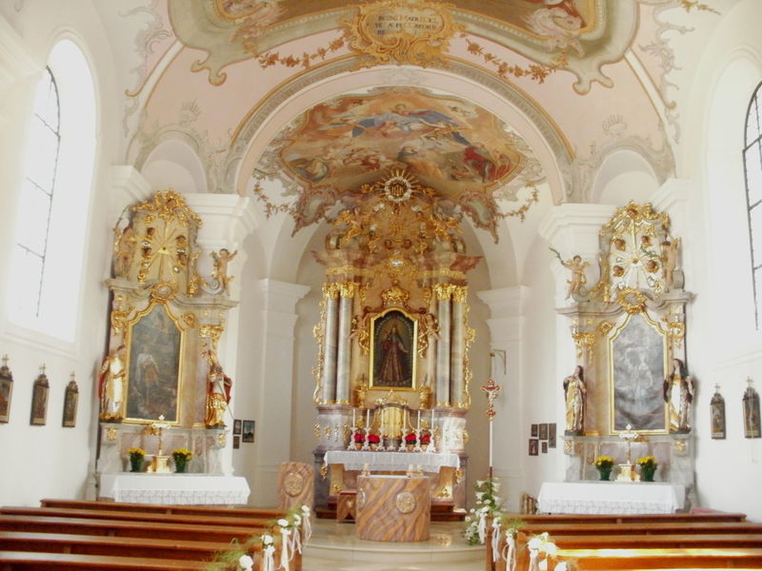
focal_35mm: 36
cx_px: 381
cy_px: 286
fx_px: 792
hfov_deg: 51.4
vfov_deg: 39.7
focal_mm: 6.3
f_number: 3.5
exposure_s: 1/30
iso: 640
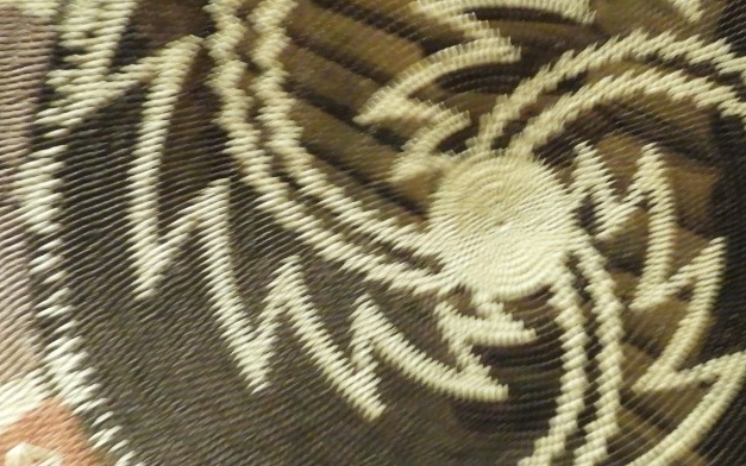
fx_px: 1484
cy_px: 256
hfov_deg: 28.0
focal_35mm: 73
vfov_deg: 17.9
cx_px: 509
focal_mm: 5.4
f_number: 3.5
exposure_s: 1/1.6
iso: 800
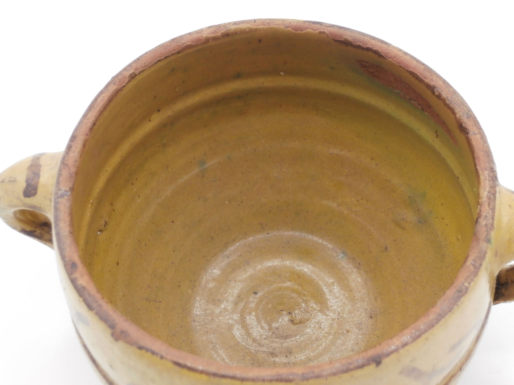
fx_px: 846
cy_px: 192
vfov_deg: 25.7
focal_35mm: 57
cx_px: 257
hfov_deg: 33.8
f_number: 4.5
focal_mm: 10.11
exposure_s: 1/200
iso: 200
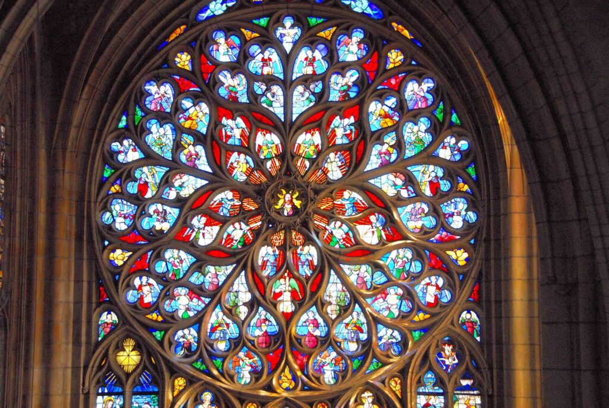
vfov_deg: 17.6
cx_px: 304
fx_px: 1321
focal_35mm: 78
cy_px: 204
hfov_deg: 26.0
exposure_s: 1/160
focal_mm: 52
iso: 1000
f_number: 6.3
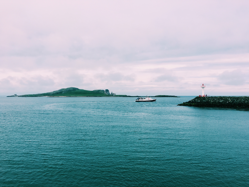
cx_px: 124
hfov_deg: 61.7
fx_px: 209
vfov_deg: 48.2
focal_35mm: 29
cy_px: 94
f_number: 2.2
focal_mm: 4.15
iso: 25
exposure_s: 1/1083
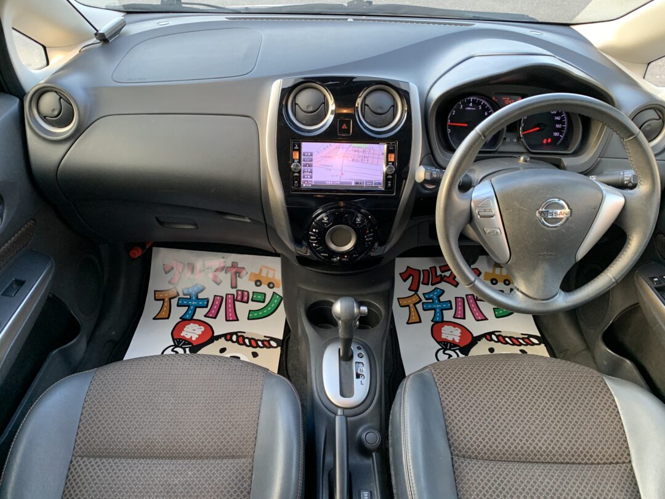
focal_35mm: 26
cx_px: 332
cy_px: 250
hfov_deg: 67.3
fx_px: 499
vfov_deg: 53.1
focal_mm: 4.25
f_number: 1.8
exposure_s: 1/60
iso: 125
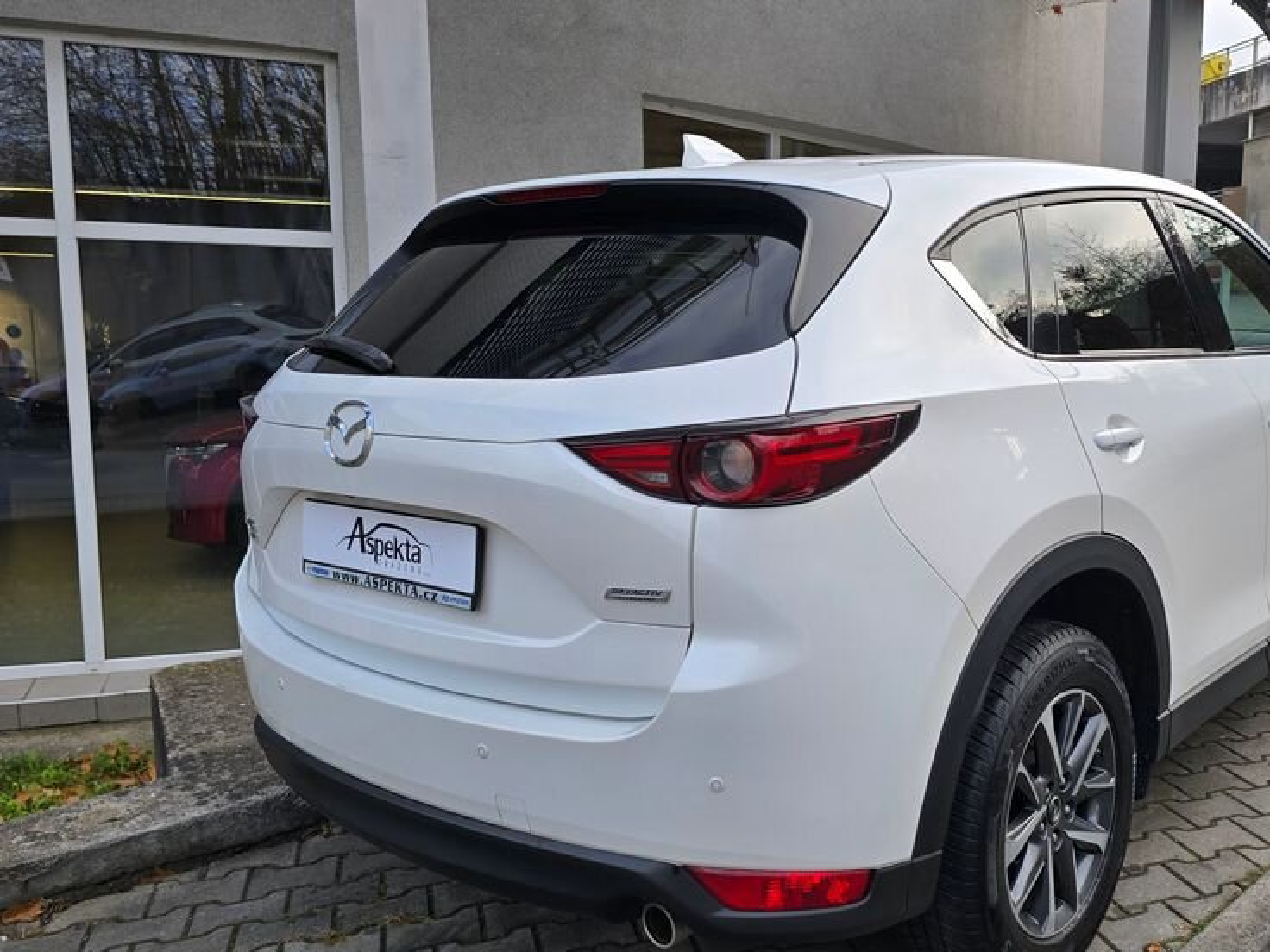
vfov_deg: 44.2
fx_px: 1174
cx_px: 828
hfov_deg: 55.8
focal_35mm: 32
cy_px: 483
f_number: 1.7
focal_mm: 6.3
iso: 12
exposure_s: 1/219
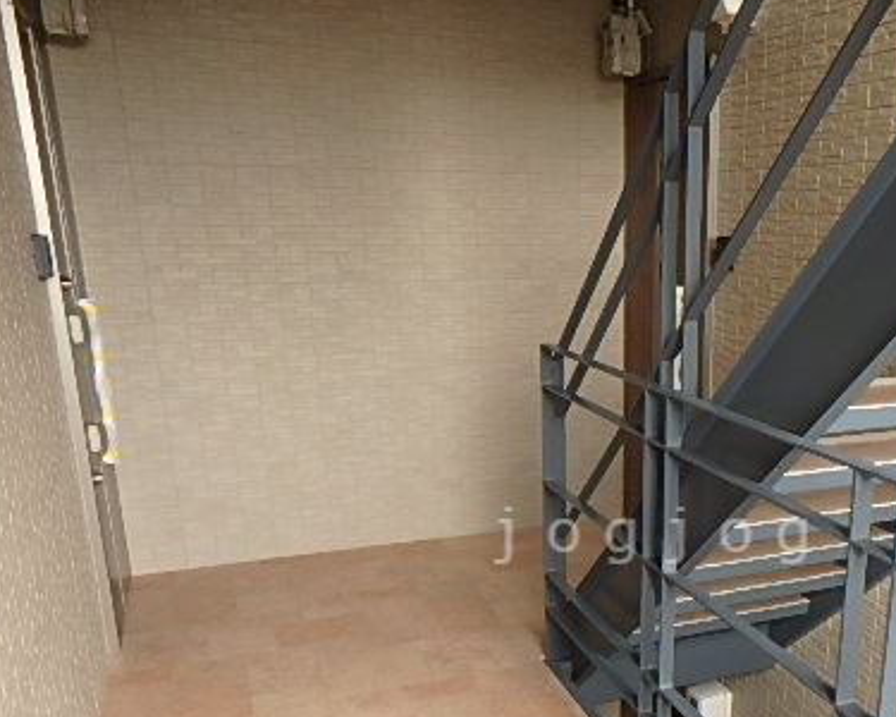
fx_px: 928
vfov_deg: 41.0
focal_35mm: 35
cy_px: 535
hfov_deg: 49.7
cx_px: 657
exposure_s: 1/60
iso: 200
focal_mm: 3.7
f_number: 3.5
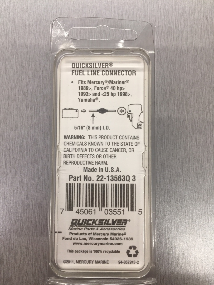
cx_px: 107
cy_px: 142
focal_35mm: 29
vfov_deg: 61.7
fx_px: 239
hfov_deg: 48.2
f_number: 2.2
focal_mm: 4.15
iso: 50
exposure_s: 1/33
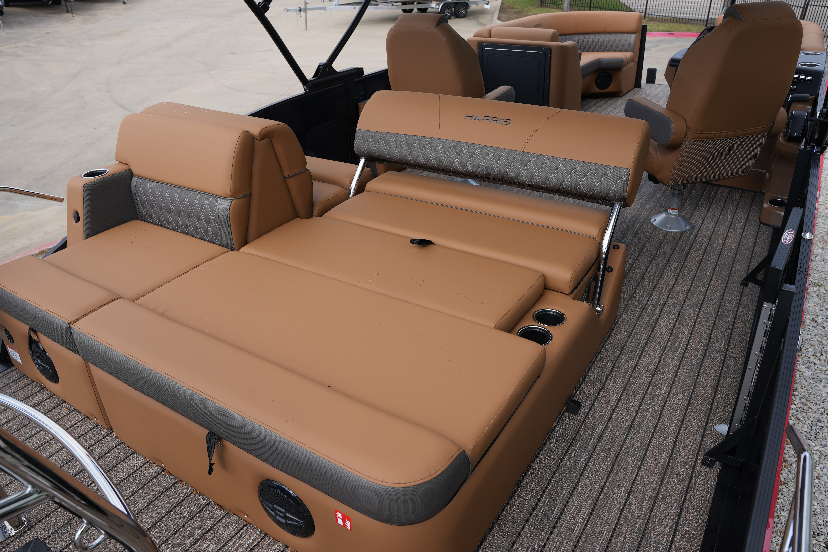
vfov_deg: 49.5
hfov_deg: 69.4
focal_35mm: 26
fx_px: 598
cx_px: 408
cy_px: 266
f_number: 6.3
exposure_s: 1/160
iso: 100
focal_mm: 24
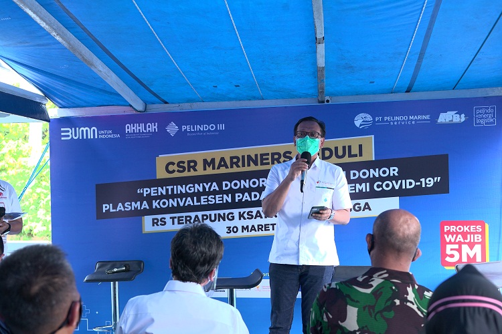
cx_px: 251
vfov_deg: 27.0
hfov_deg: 39.6
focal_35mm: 50
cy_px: 167
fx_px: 697
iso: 1000
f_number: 5
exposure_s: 1/100
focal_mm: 50
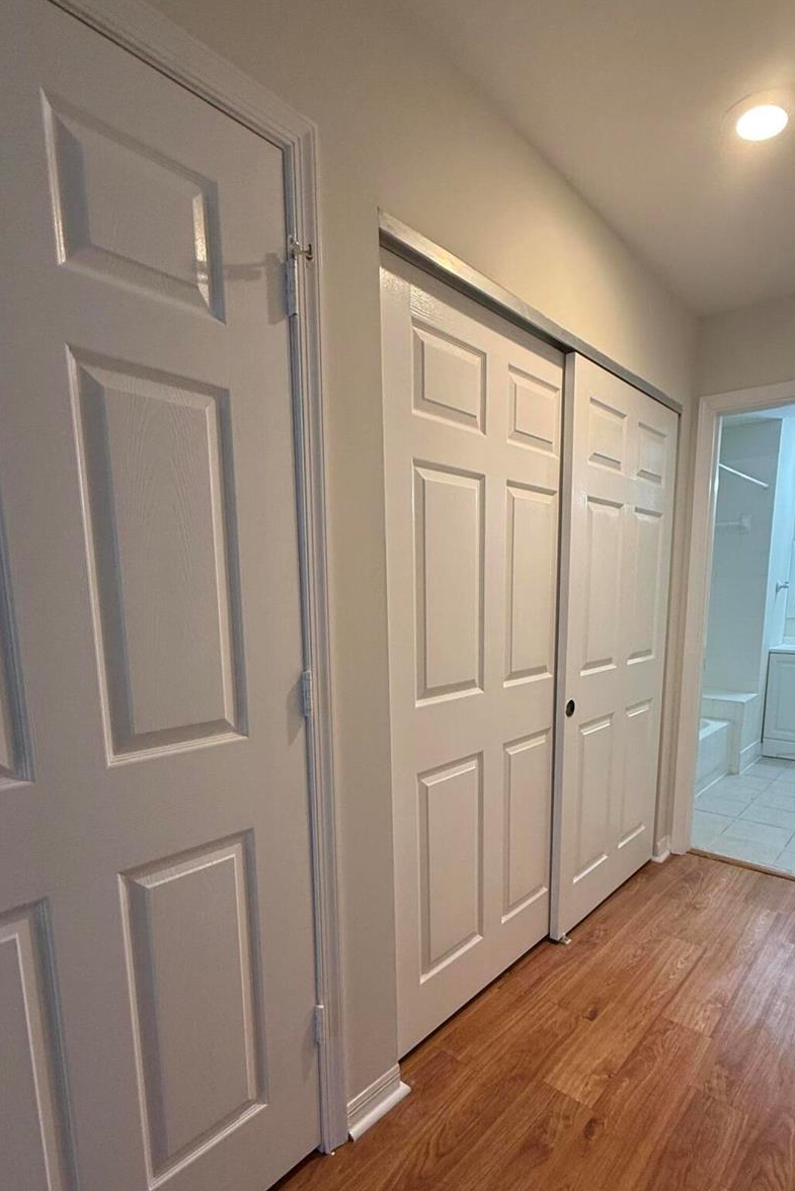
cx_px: 452
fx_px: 629
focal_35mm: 19
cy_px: 697
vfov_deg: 86.1
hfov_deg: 64.3
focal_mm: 2.22
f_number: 2.2
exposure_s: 1/120
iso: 250
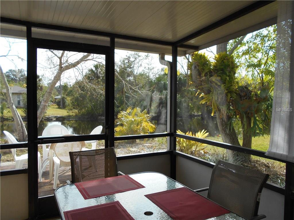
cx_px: 147
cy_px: 110
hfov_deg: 67.3
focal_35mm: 26
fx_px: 221
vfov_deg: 53.1
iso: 80
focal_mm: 4.6
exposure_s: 1/320
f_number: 3.2
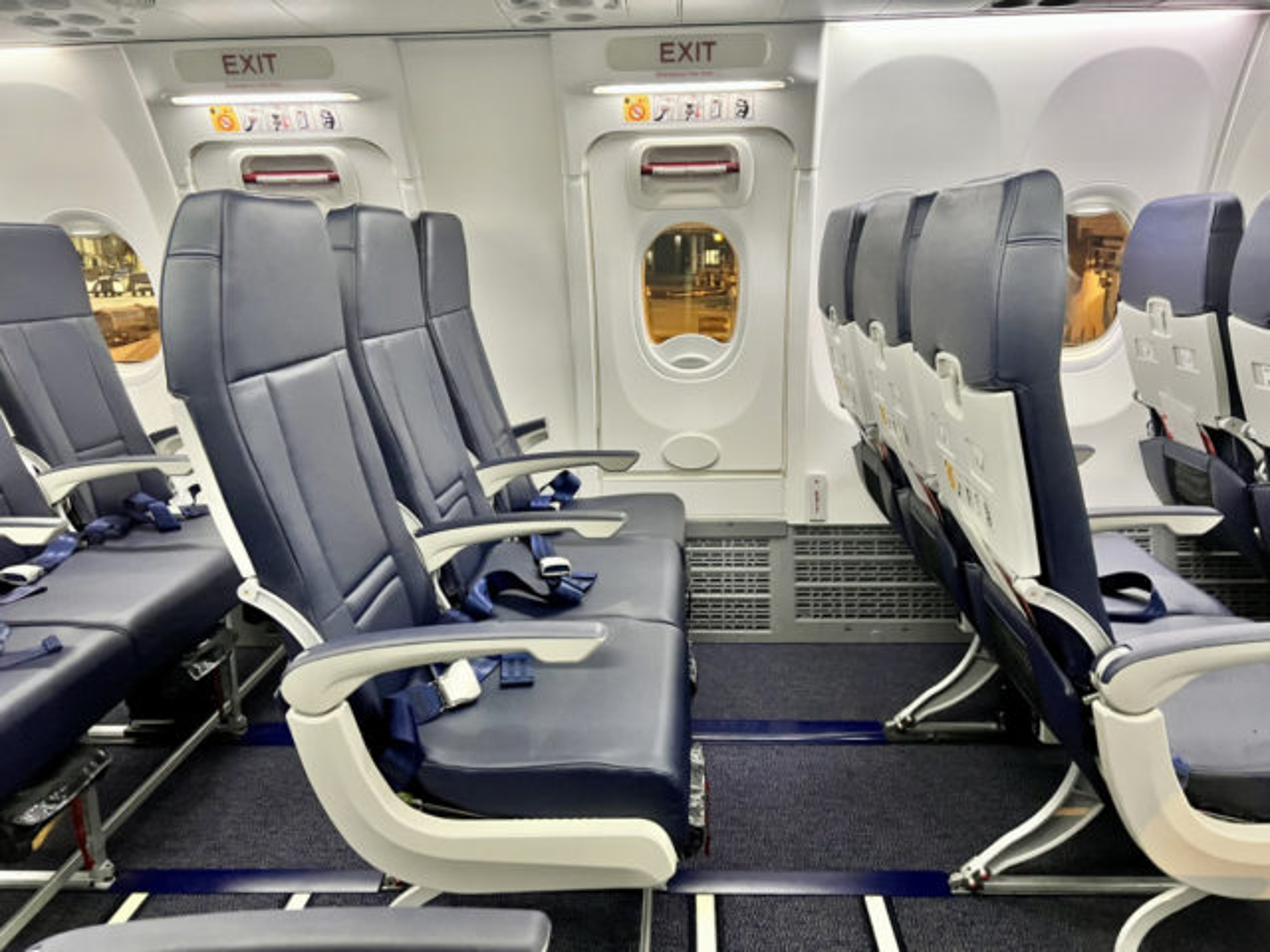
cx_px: 635
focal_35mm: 26
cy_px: 476
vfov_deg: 53.1
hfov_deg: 67.3
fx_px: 954
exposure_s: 1/40
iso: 500
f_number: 1.5
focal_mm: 5.7
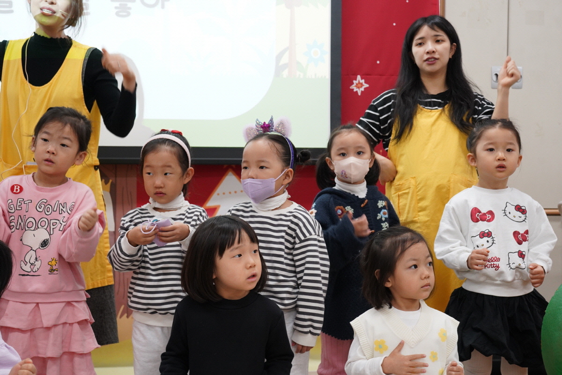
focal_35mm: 46
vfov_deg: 29.2
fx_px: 718
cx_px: 281
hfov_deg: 42.7
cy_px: 188
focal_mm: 46
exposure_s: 1/100
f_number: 6.3
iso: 2500
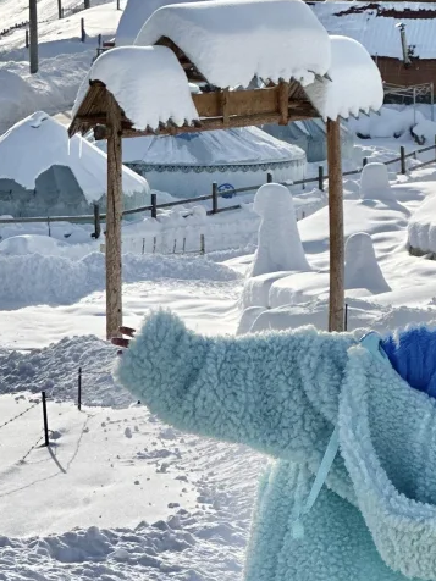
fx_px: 3913
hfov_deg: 6.4
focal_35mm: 233
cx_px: 474
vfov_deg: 8.5
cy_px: 175
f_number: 2.8
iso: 32
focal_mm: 9
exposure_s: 1/1647
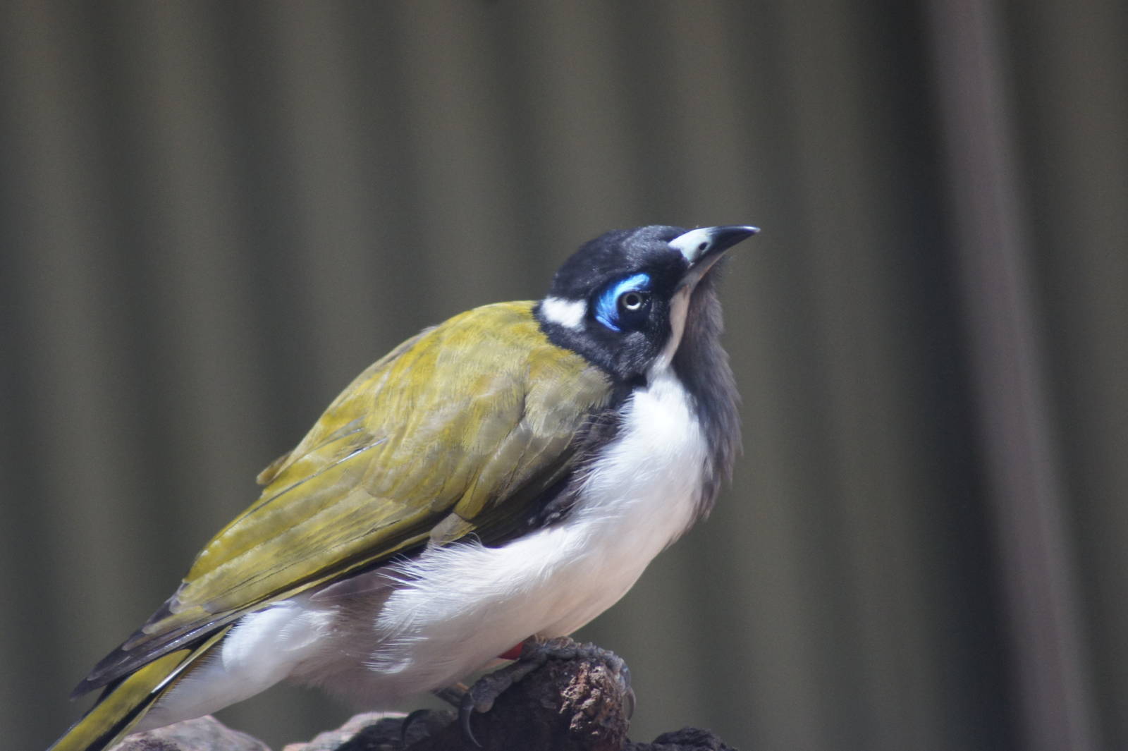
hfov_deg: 4.6
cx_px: 564
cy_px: 376
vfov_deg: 3.1
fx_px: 14092
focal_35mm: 450
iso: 800
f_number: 5.6
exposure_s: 1/160
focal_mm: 300
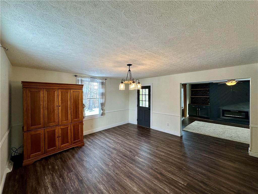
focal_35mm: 14
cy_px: 97
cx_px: 129
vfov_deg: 85.6
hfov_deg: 102.1
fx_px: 104
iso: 125
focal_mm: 2.22
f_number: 2.2
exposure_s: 1/120
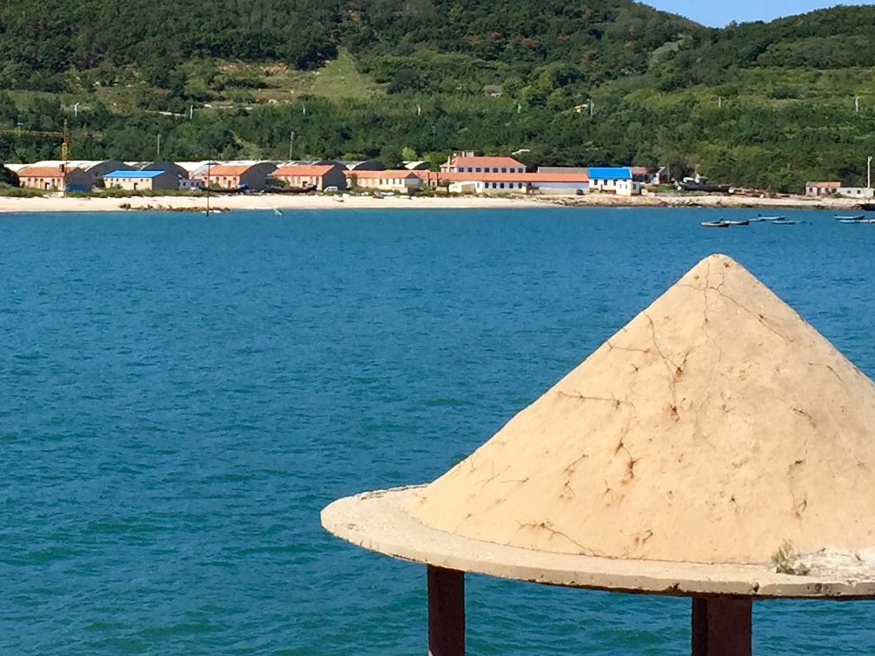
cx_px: 271
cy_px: 18
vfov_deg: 15.5
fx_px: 2376
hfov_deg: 20.8
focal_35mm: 94
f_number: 2.2
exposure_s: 1/1980
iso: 32
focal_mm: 4.15
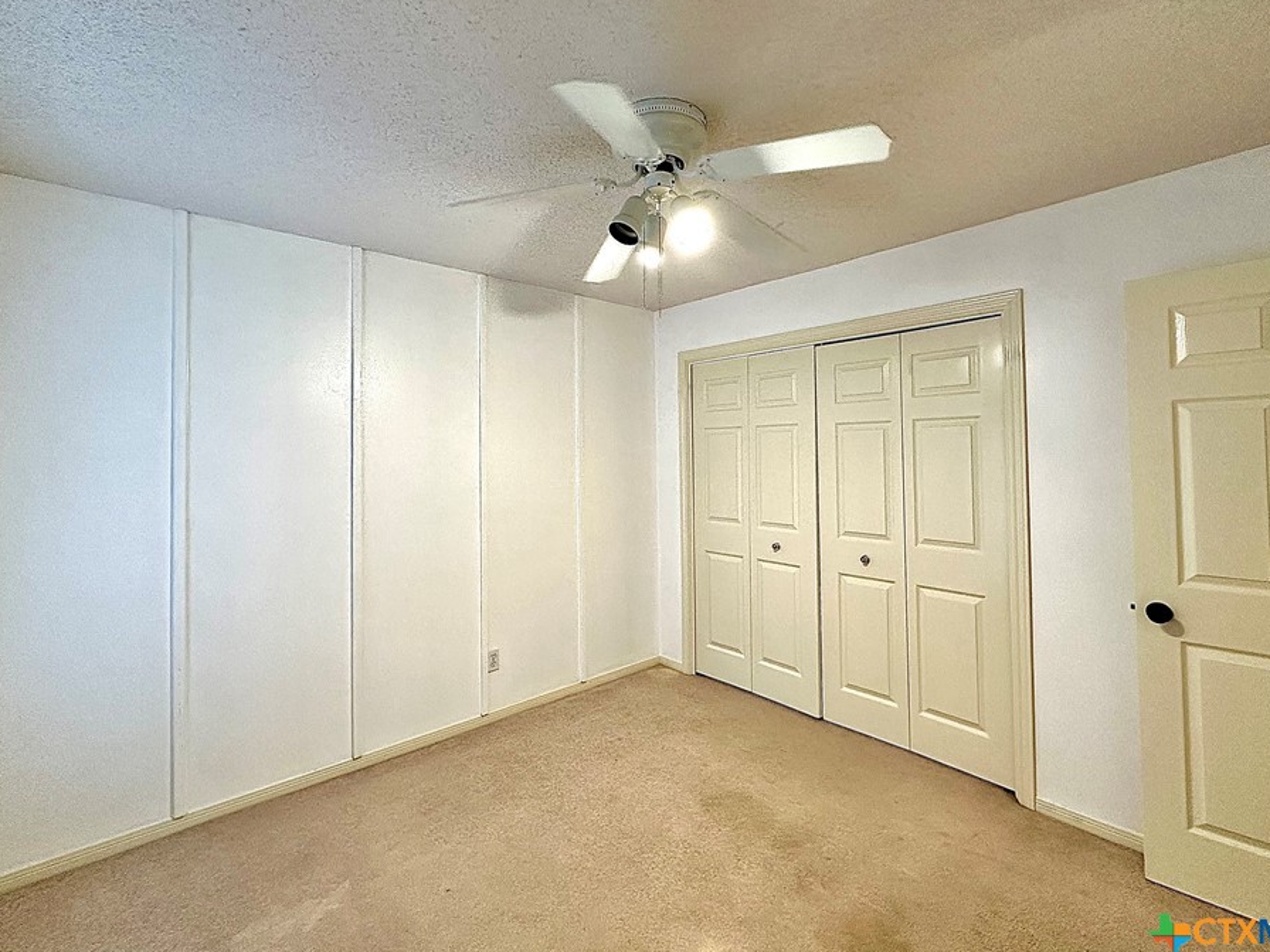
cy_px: 439
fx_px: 587
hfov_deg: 94.5
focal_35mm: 16
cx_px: 629
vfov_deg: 78.0
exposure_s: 1/60
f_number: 2.2
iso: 160
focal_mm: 2.22
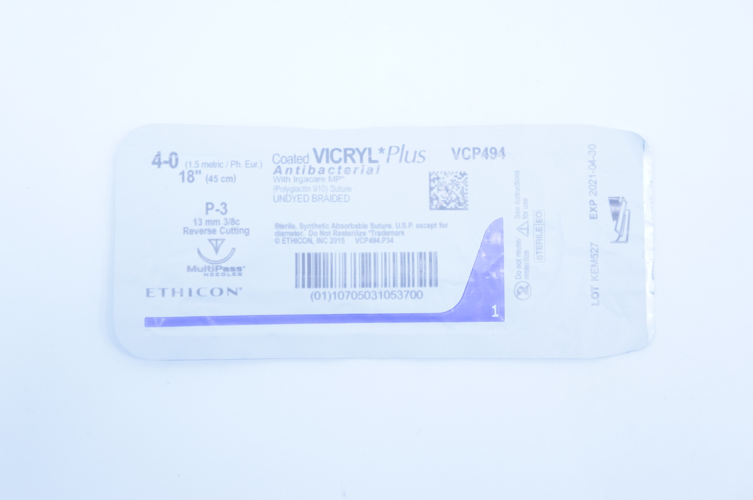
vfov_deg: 20.6
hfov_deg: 30.5
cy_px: 250
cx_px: 376
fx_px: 1379
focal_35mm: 66
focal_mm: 44
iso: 800
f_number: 4.5
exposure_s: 1/160
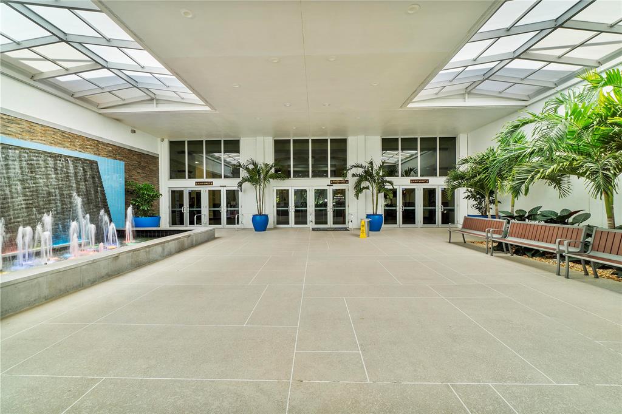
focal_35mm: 15
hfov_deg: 100.4
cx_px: 311
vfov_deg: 77.3
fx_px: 259
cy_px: 207
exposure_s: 1/25
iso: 100
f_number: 11
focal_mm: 10
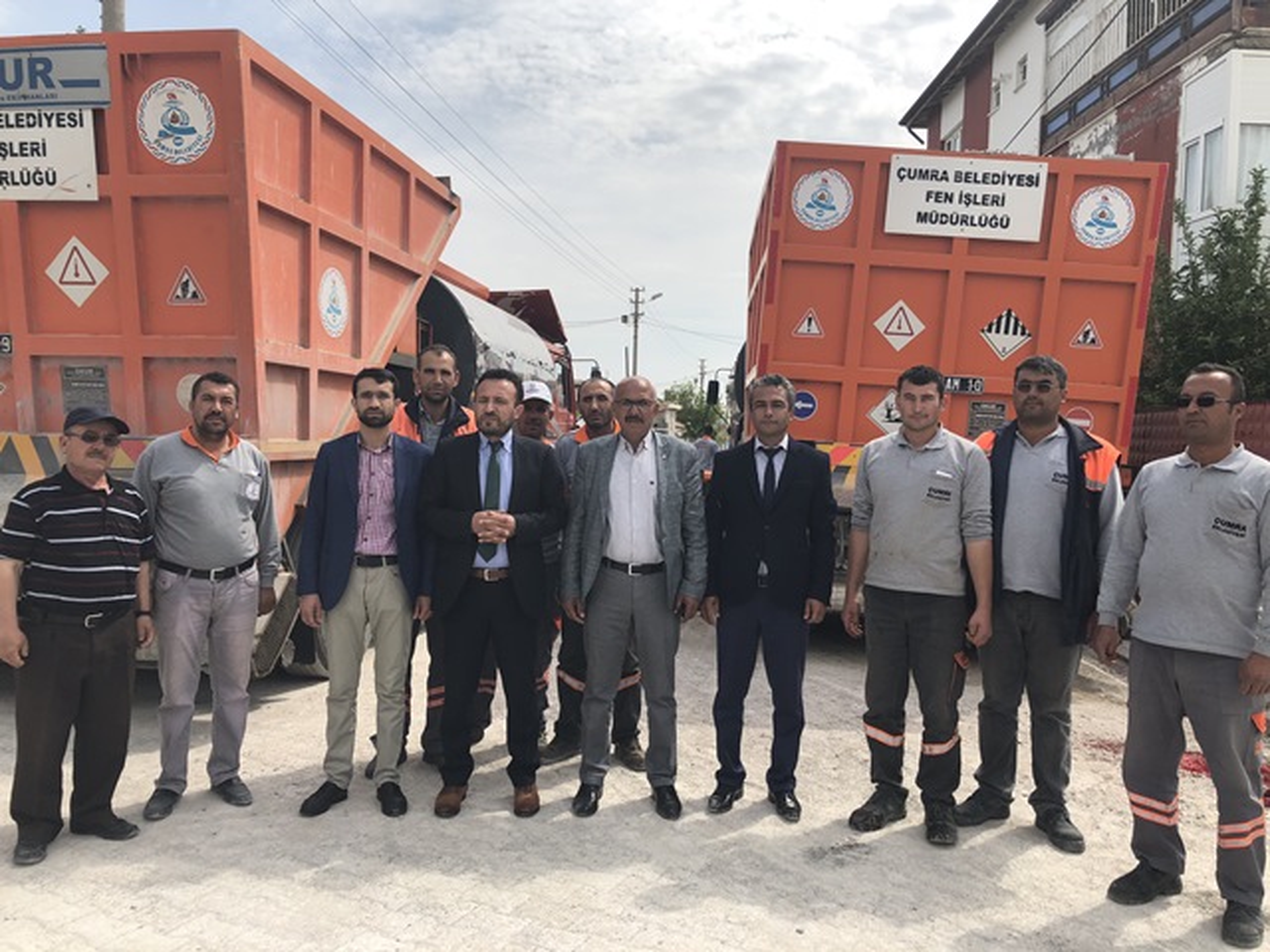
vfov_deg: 49.7
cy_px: 476
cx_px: 635
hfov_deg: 63.4
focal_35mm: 28
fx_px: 1027
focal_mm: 4
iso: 20
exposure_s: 1/2000
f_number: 1.8
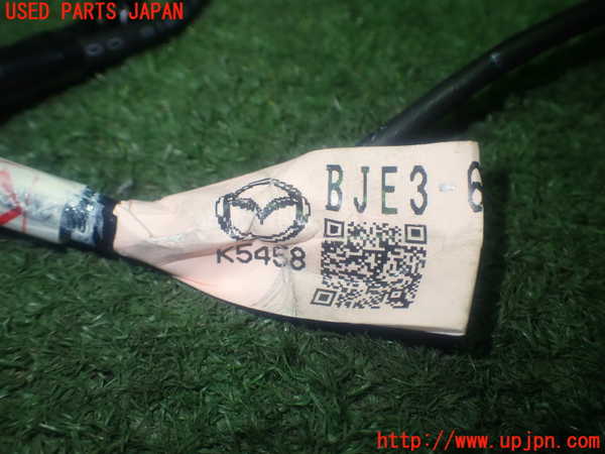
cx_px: 302
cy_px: 227
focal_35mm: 38
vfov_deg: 37.7
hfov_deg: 49.0
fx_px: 664
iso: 160
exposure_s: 1/80
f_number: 2.7
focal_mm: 6.83
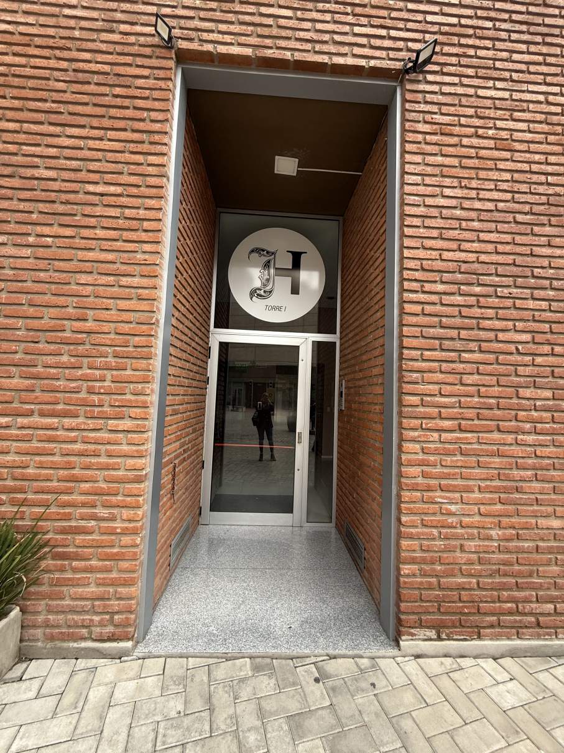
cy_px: 376
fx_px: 304
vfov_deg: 102.1
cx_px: 282
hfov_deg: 85.7
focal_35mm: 14
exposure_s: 1/99
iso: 200
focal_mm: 2.22
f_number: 2.2
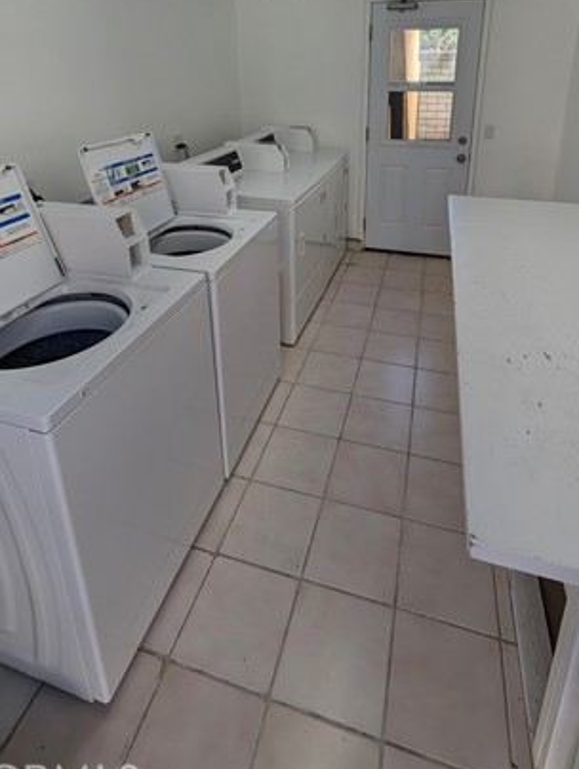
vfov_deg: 78.7
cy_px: 200
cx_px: 307
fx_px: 423
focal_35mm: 19
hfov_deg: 68.7
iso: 47
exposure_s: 1/574
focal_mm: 2.02
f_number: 1.7
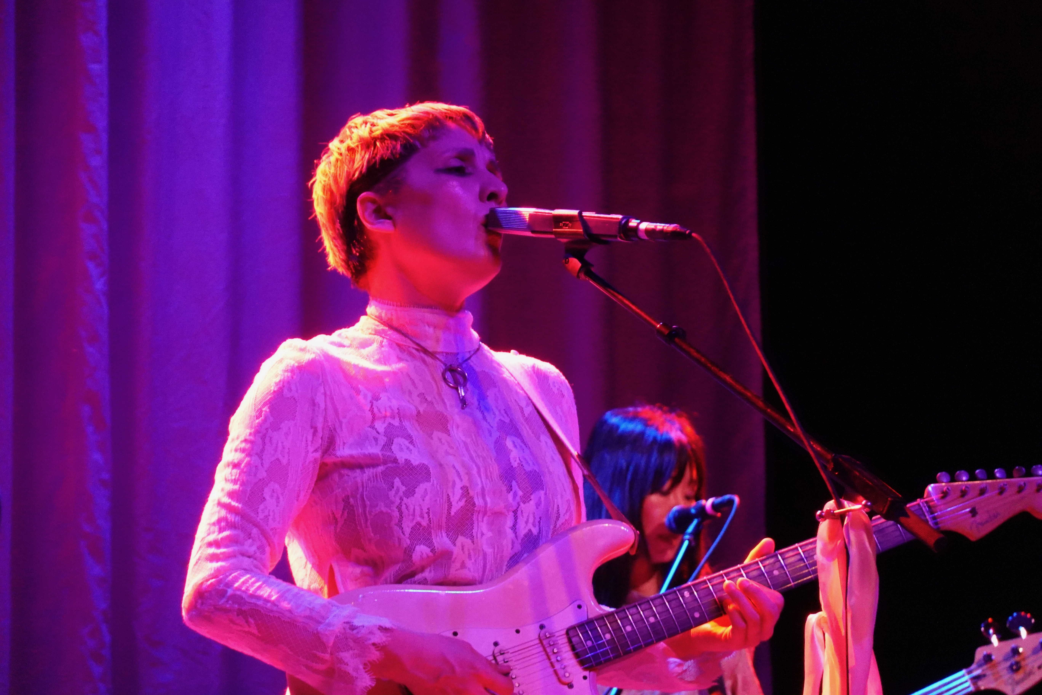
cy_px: 348
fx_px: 5788
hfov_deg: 10.3
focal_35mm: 200
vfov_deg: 6.9
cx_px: 521
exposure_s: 1/30
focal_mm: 72
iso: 3200
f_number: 4.5
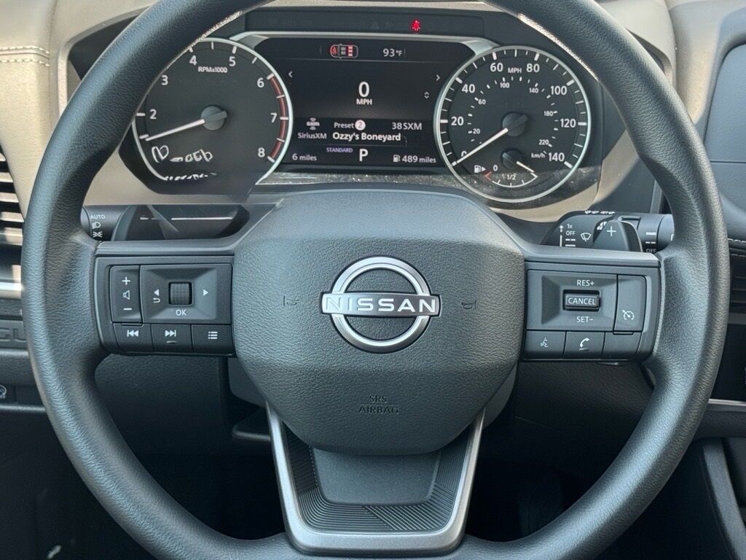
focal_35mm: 48
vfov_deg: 30.3
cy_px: 280
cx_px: 373
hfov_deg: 39.7
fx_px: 1034
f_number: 1.78
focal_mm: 6.76
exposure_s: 1/121
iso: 64
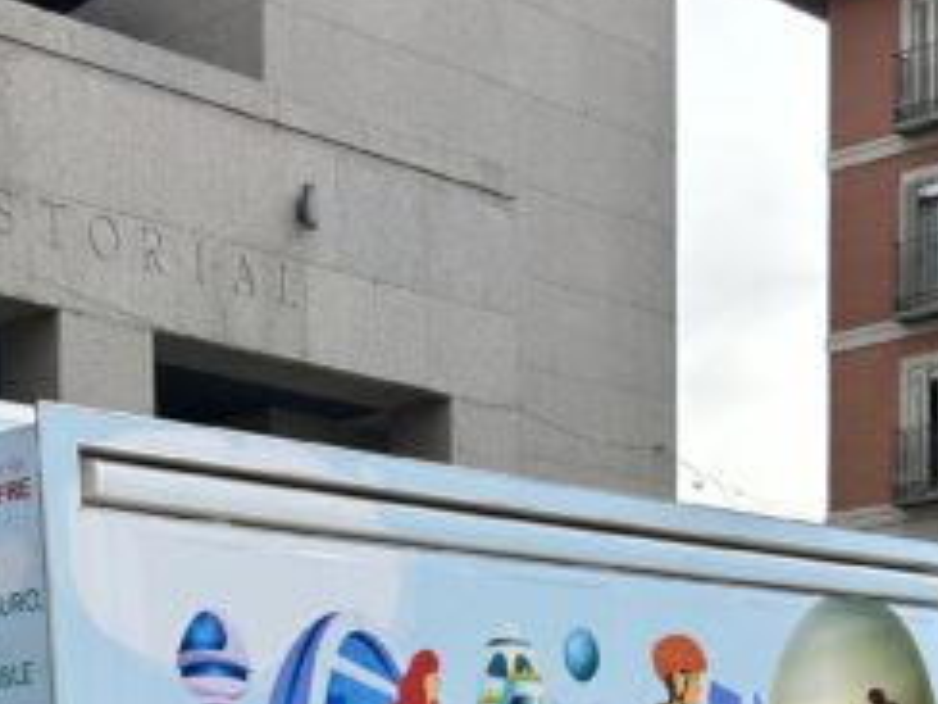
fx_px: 2222
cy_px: 1019
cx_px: 415
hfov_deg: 23.8
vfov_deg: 16.6
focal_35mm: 82
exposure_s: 1/1621
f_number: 1.5
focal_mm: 5.7
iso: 50
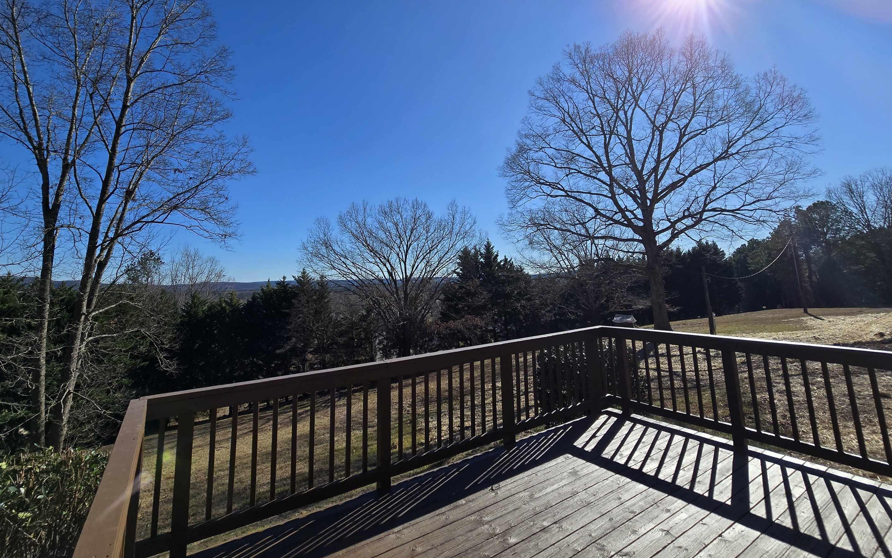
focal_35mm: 15
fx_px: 365
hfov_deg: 101.4
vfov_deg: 73.6
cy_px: 212
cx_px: 425
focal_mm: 2.2
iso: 50
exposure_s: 1/3727
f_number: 2.2
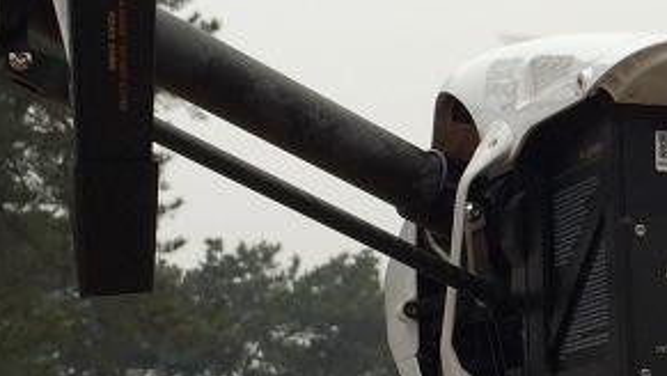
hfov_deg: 18.6
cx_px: 724
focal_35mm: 111
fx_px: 1964
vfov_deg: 10.9
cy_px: 177
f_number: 2.2
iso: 32
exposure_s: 1/1001
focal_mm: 4.15
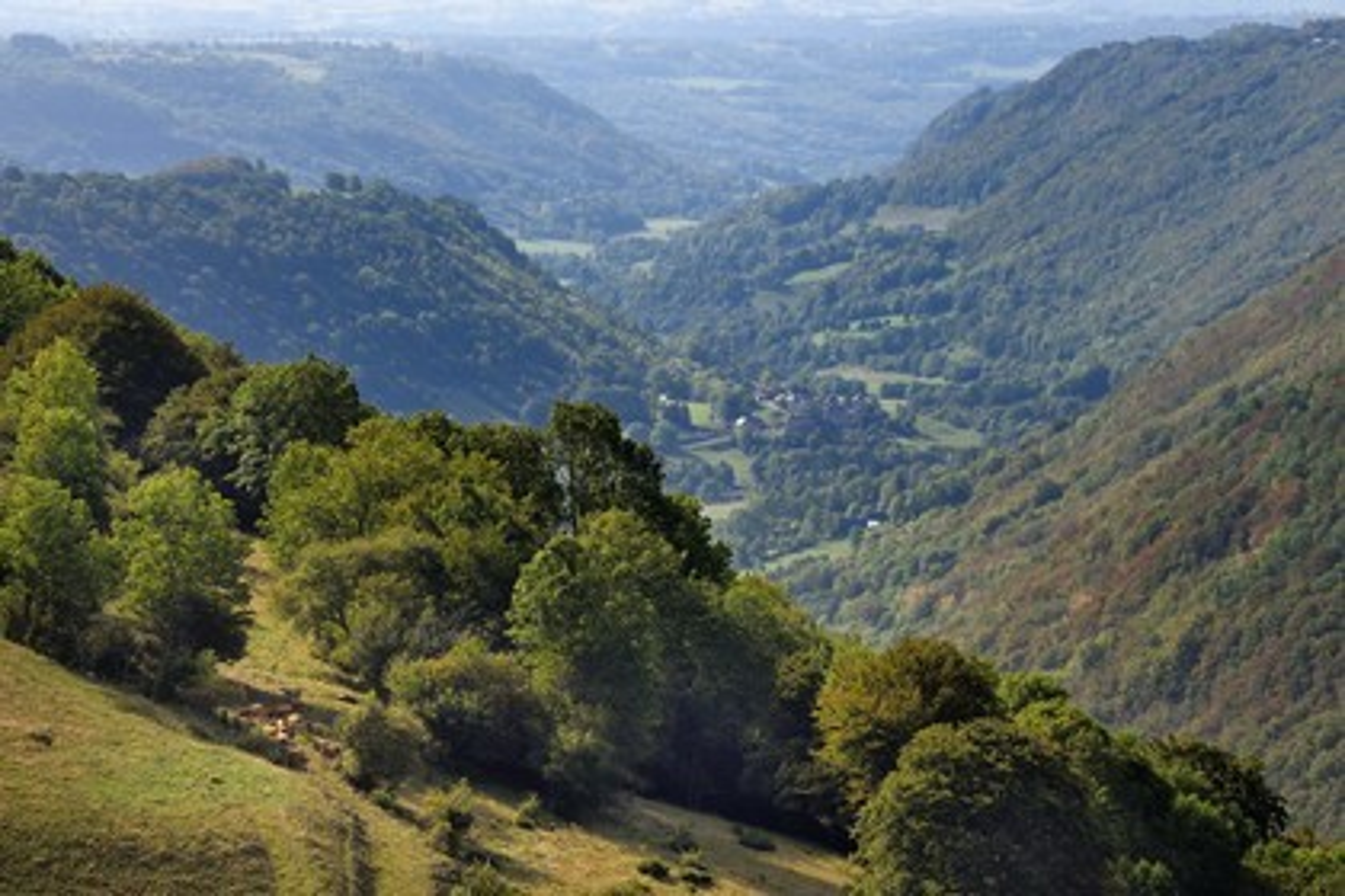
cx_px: 672
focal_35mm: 180
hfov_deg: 11.4
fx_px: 6724
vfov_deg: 7.6
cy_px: 448
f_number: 11
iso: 200
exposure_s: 1/250
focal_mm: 180
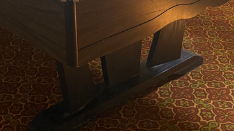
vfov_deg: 14.3
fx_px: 453
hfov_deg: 28.8
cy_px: -113
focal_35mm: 73
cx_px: 75
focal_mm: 6.76
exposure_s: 1/120
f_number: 1.78
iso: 320
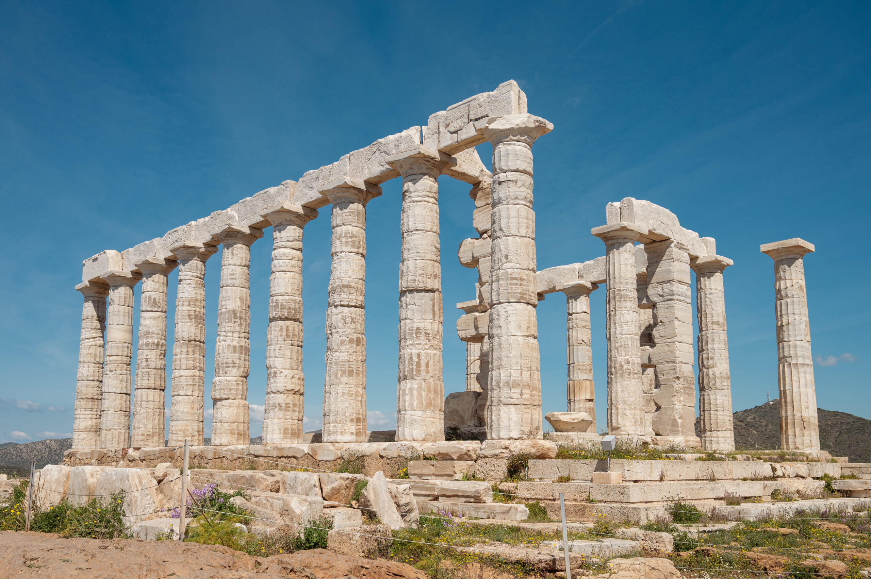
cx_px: 436
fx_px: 774
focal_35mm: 32
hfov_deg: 58.8
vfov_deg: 41.1
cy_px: 290
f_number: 7.1
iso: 100
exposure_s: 1/1000
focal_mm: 32
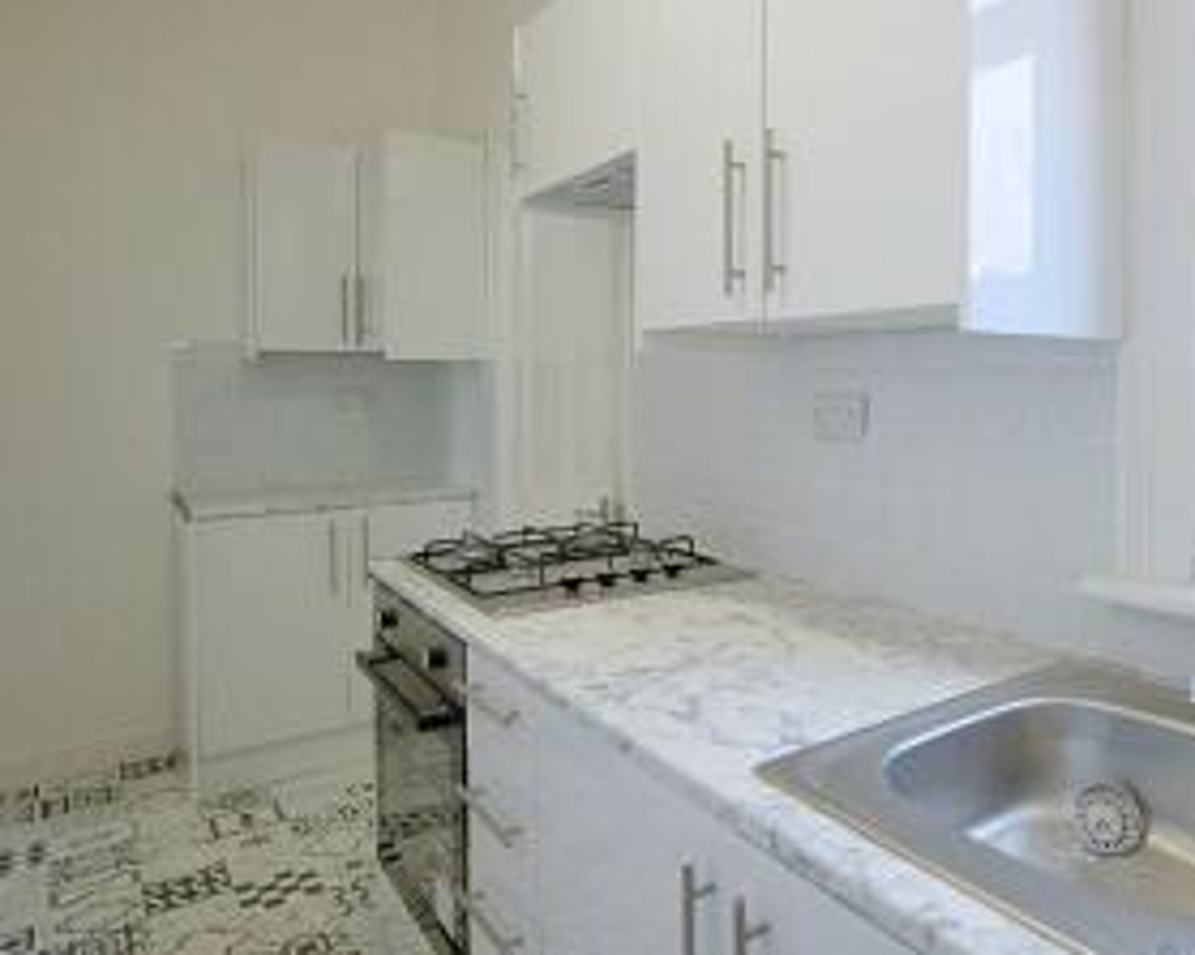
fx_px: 849
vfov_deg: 58.4
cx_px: 942
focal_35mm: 24
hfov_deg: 64.6
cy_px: 396
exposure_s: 1/160
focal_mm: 10
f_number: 4
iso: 800
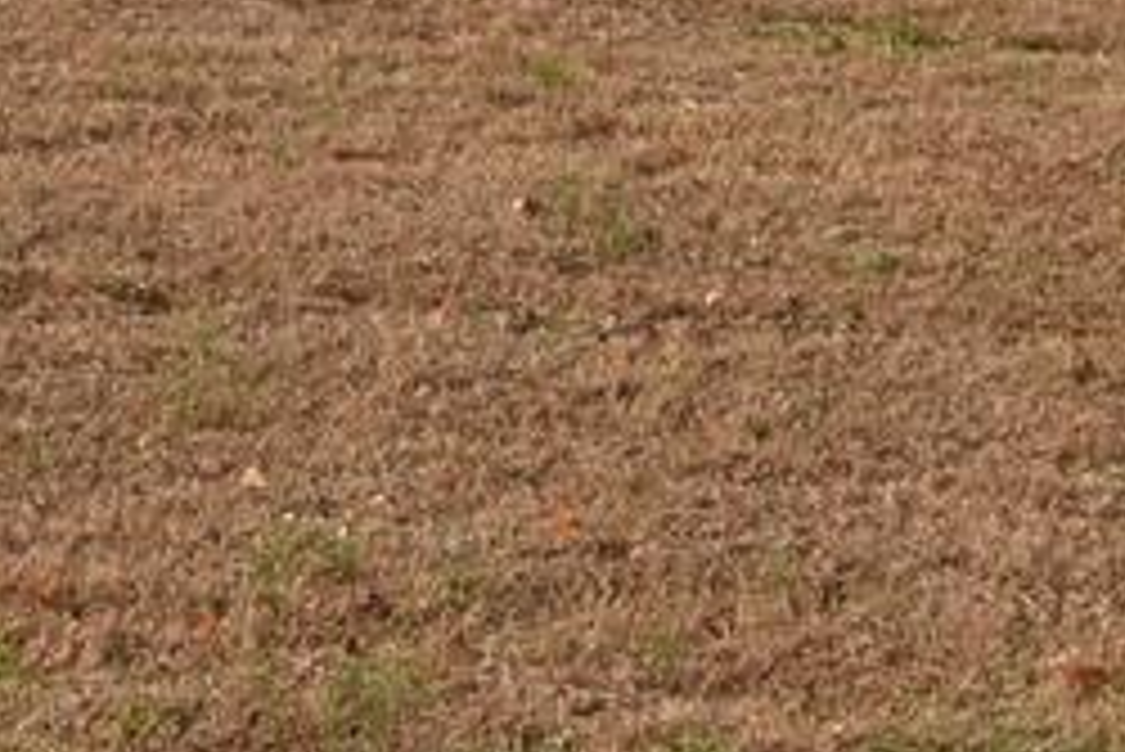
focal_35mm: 194
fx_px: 6066
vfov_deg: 6.7
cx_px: 18
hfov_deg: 10.5
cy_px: -1063
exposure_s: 1/800
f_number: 14
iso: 800
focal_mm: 20
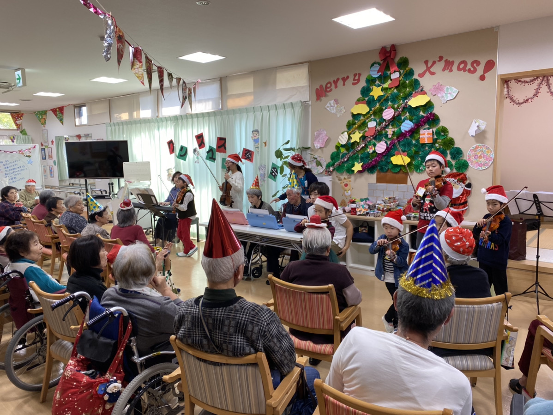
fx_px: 415
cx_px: 276
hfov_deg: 67.3
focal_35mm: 26
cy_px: 208
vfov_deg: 53.0
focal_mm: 4.25
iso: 100
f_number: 1.8
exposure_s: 1/120
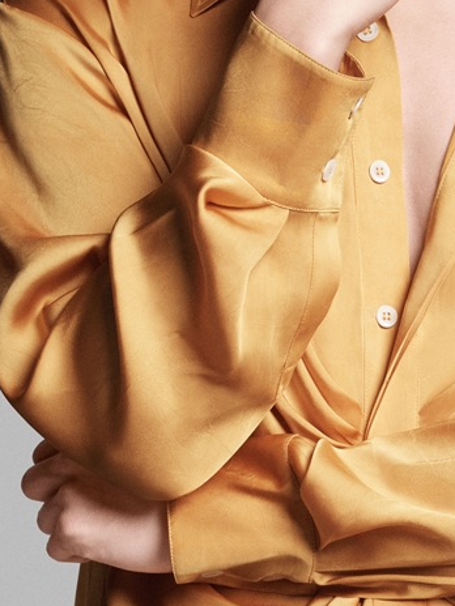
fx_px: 4592
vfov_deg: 7.6
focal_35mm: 262
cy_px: 291
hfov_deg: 5.7
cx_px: 386
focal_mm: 96
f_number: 16
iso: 500
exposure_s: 1/125
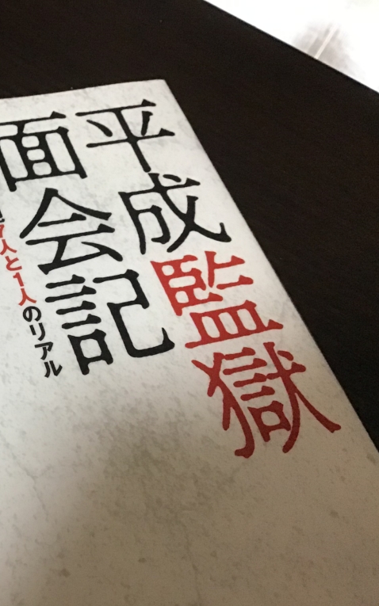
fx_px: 727
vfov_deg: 45.3
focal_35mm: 44
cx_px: -22
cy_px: 303
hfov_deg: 27.1
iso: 160
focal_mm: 3.3
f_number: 2.4
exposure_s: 1/30
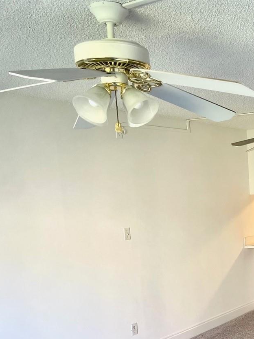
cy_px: 244
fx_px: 489
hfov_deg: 25.8
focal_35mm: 50
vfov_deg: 37.5
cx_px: 310
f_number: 1.6
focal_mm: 4.2
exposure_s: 1/121
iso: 80
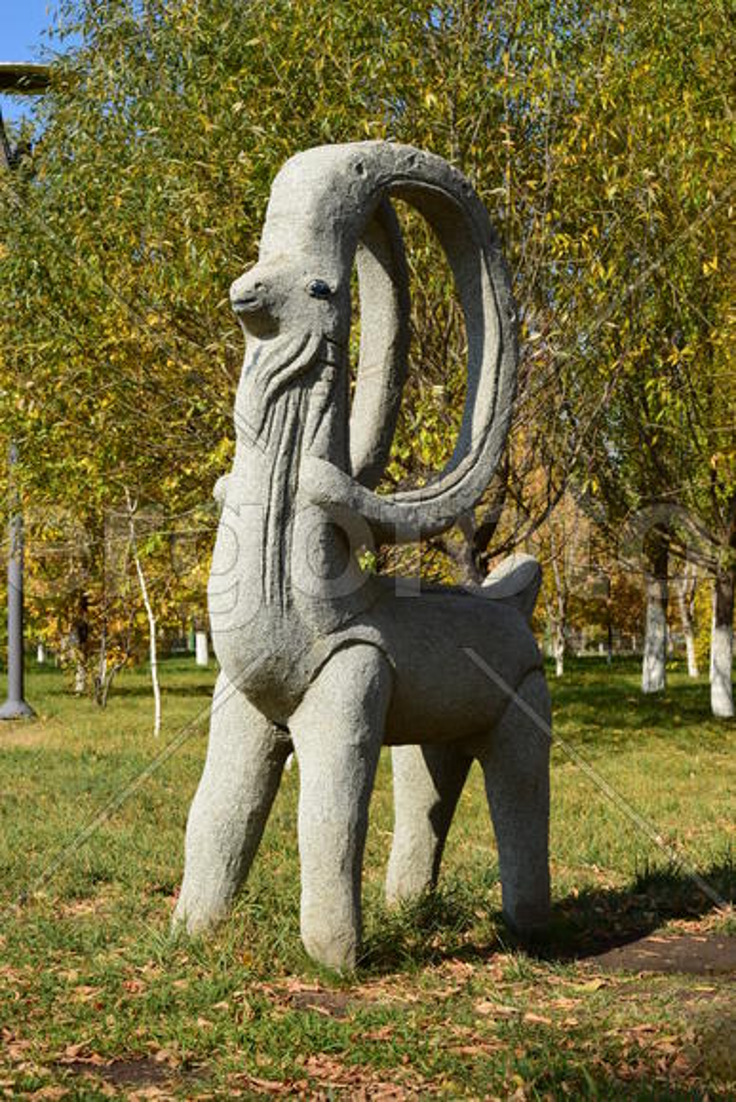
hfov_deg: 18.2
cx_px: 368
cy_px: 551
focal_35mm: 75
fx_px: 2298
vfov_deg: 27.0
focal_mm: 50
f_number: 11
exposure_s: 1/125
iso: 100
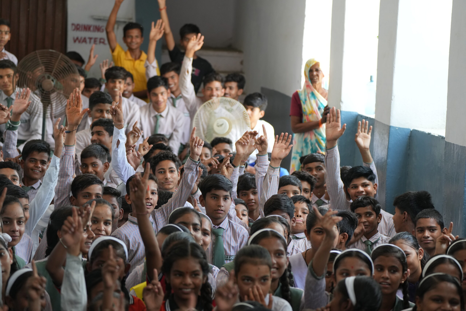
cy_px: 156
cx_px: 233
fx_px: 1942
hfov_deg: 13.7
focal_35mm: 150
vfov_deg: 9.1
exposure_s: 1/160
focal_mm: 150
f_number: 5
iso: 1000
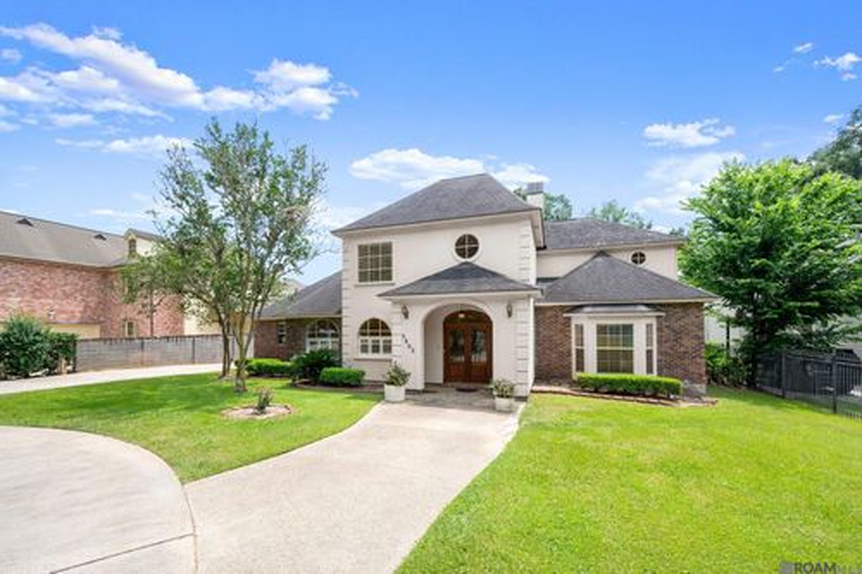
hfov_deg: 104.3
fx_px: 335
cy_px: 287
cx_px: 431
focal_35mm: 14
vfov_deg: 81.2
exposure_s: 1/500
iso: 400
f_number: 10
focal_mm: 14
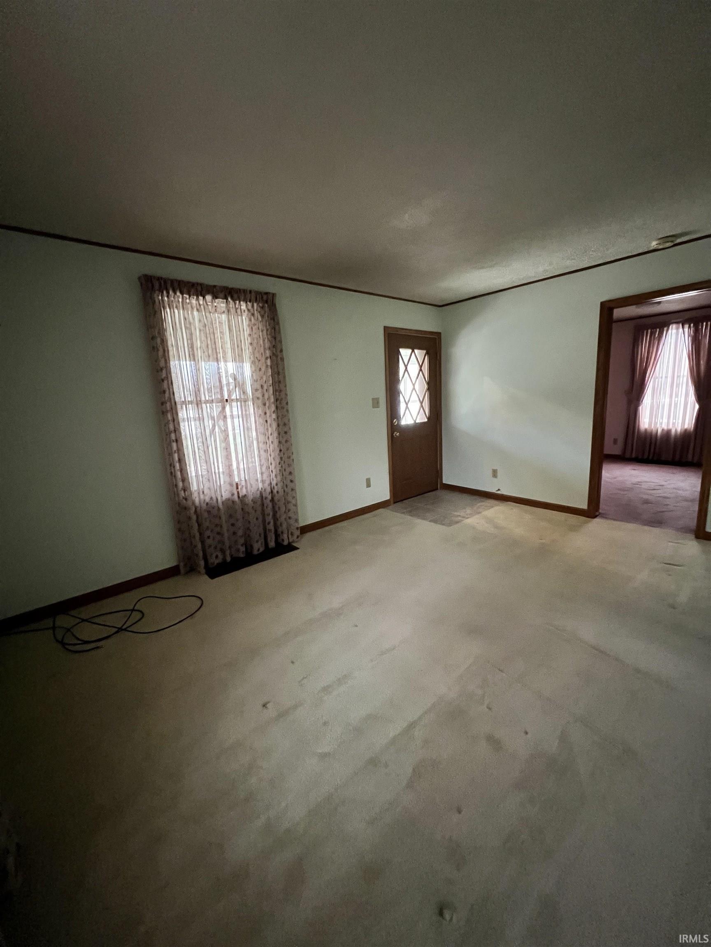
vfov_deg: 106.2
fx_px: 356
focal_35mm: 13
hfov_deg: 89.9
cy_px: 474
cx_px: 356
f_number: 1.8
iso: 1000
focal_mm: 1.57
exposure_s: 1/41
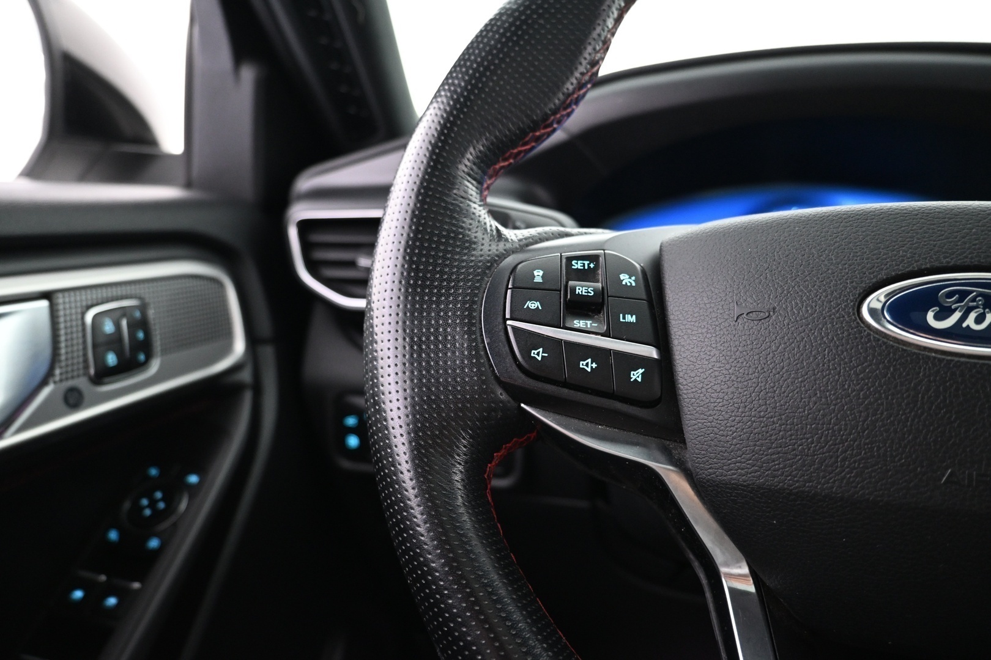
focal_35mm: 24
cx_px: 496
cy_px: 330
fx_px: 661
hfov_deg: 73.7
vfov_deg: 53.1
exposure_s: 1/13
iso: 1600
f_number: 3.5
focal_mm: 16
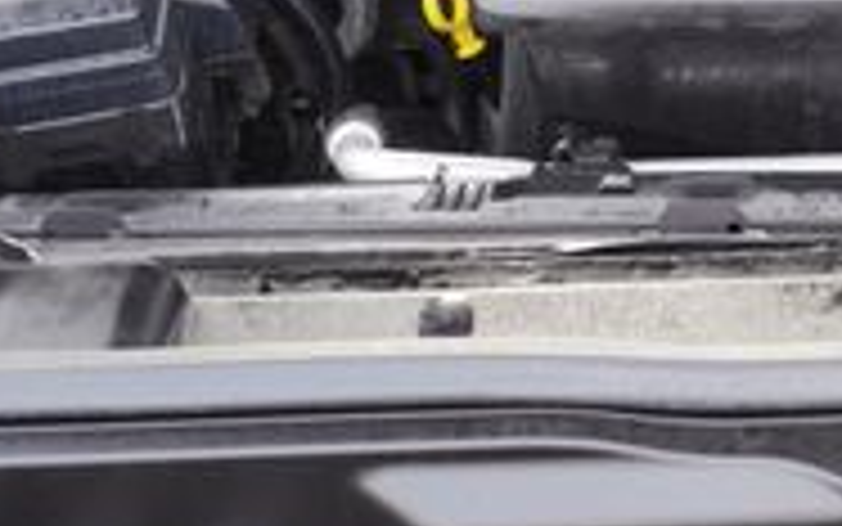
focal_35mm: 84
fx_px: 1928
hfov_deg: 22.5
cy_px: -103
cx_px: 1031
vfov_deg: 15.0
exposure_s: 1/80
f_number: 4.5
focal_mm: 16
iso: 100
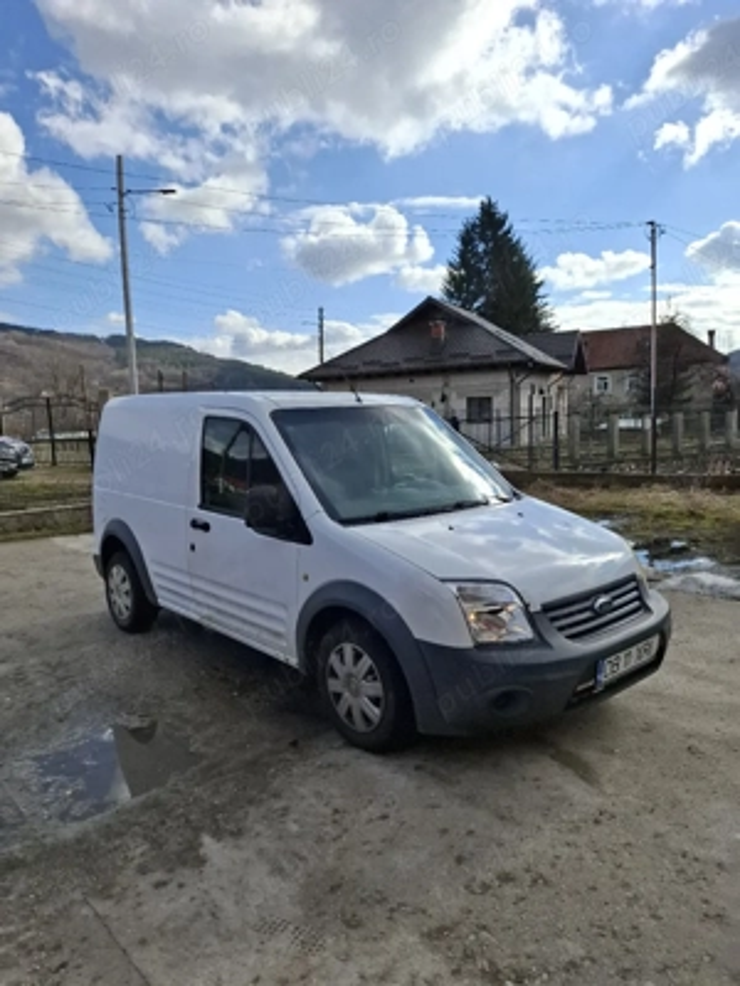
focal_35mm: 23
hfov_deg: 58.9
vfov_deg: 73.9
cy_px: 493
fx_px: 656
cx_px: 370
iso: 50
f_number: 1.8
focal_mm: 5.54
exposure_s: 1/5000
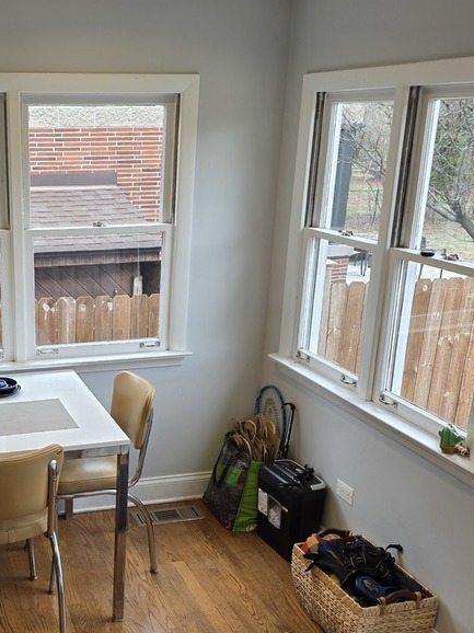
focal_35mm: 43
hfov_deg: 32.4
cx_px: 74
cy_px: 383
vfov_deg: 43.6
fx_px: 786
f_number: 1.7
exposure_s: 1/180
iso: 64
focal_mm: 6.25
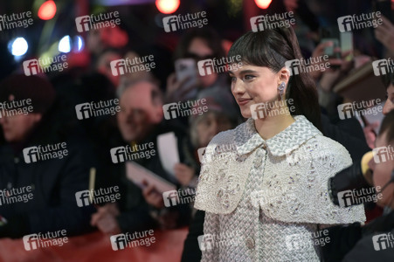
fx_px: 2187
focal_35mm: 200
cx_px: 197
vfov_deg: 6.9
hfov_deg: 10.3
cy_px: 131
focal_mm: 200
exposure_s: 1/320
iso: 2000
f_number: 4
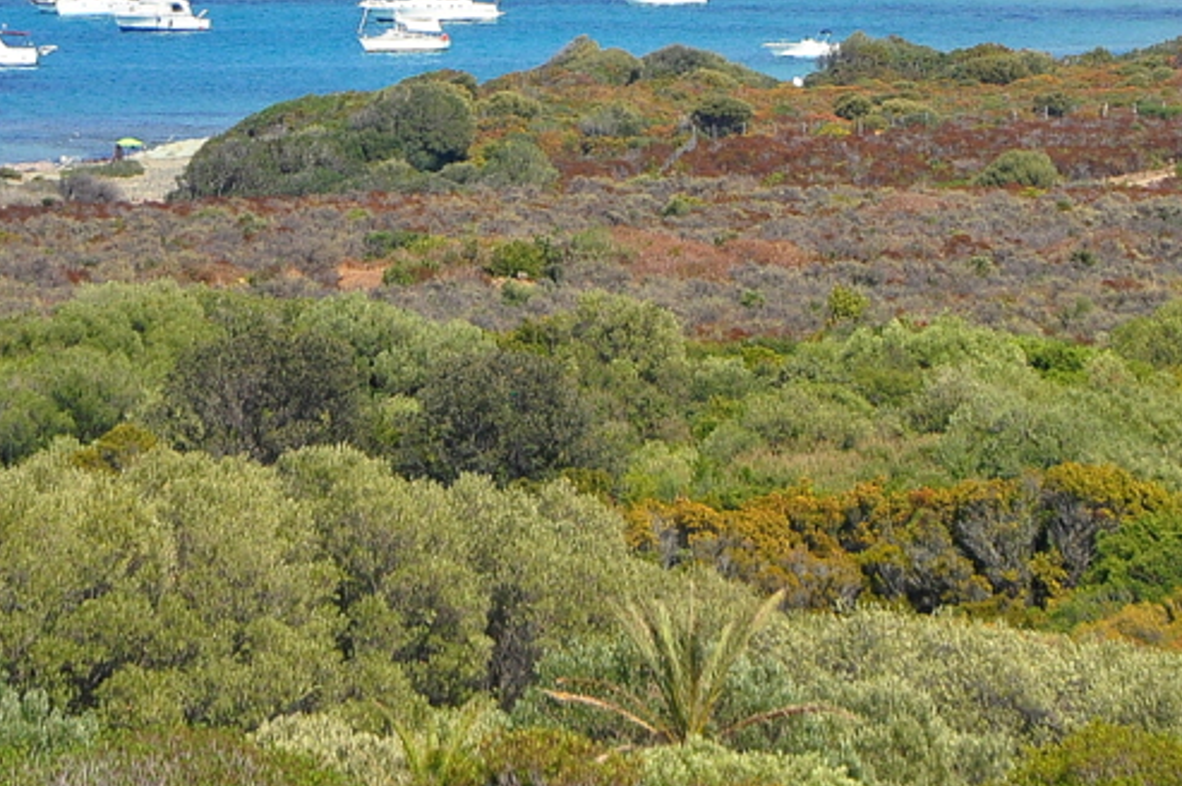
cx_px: 664
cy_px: -87
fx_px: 12573
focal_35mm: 383
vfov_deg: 3.6
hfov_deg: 5.4
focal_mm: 105
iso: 400
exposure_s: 1/1000
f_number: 8
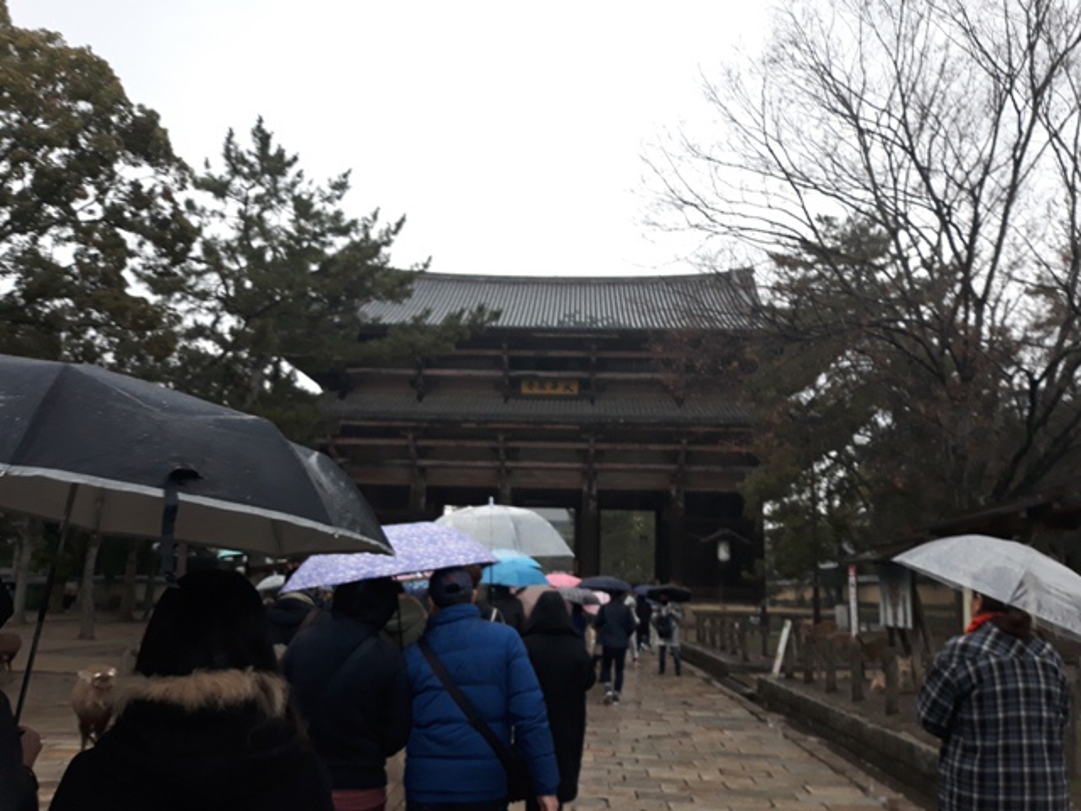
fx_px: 843
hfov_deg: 65.3
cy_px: 406
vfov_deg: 51.4
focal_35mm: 27
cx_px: 540
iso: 64
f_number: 1.7
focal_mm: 3.71
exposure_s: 1/120
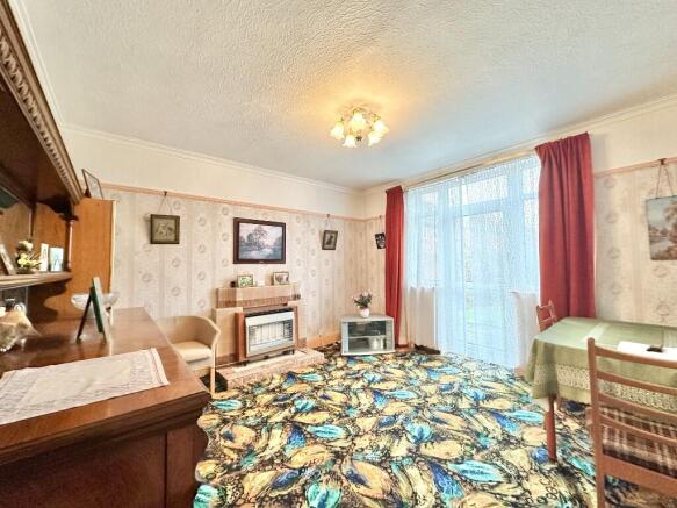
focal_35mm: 14
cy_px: 254
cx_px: 338
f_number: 2.2
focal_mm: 2.22
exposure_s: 1/100
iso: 320
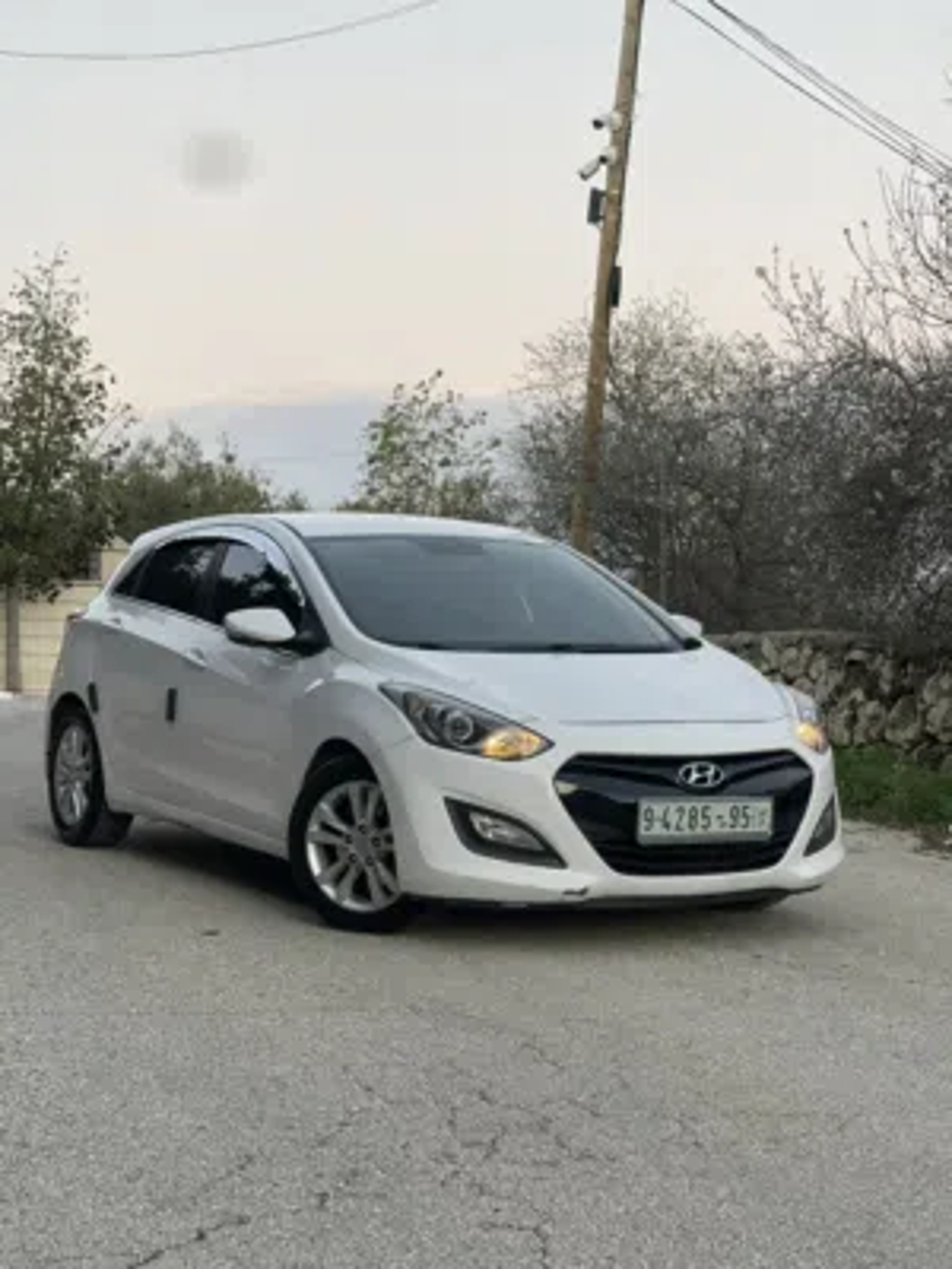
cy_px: 634
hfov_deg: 22.9
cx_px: 476
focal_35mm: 64
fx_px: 2347
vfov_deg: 30.3
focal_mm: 7.5
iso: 250
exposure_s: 1/121
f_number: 2.2
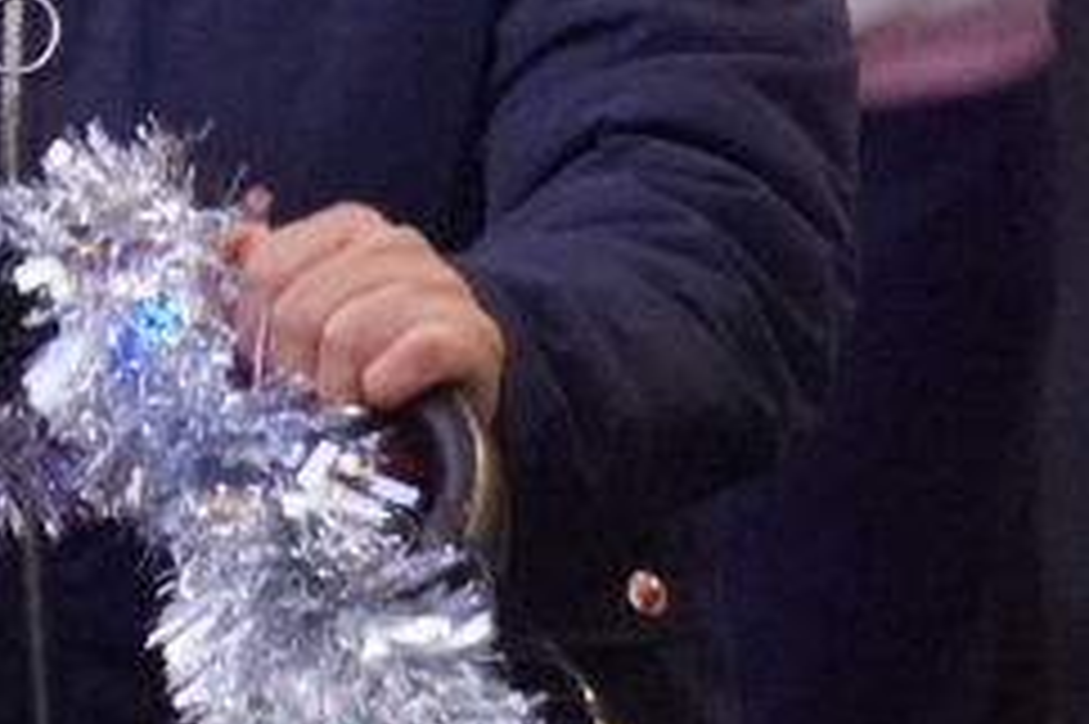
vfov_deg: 1.9
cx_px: -1089
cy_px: 218
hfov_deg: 2.9
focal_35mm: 707
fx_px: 21361
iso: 6400
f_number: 5
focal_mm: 89
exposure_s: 1/100
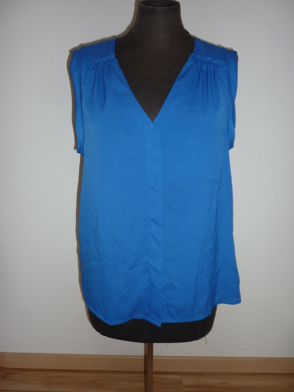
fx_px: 374
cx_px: 147
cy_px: 196
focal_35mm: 33
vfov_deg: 55.3
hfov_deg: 43.0
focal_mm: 5.5
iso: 100
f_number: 2.8
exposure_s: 1/30
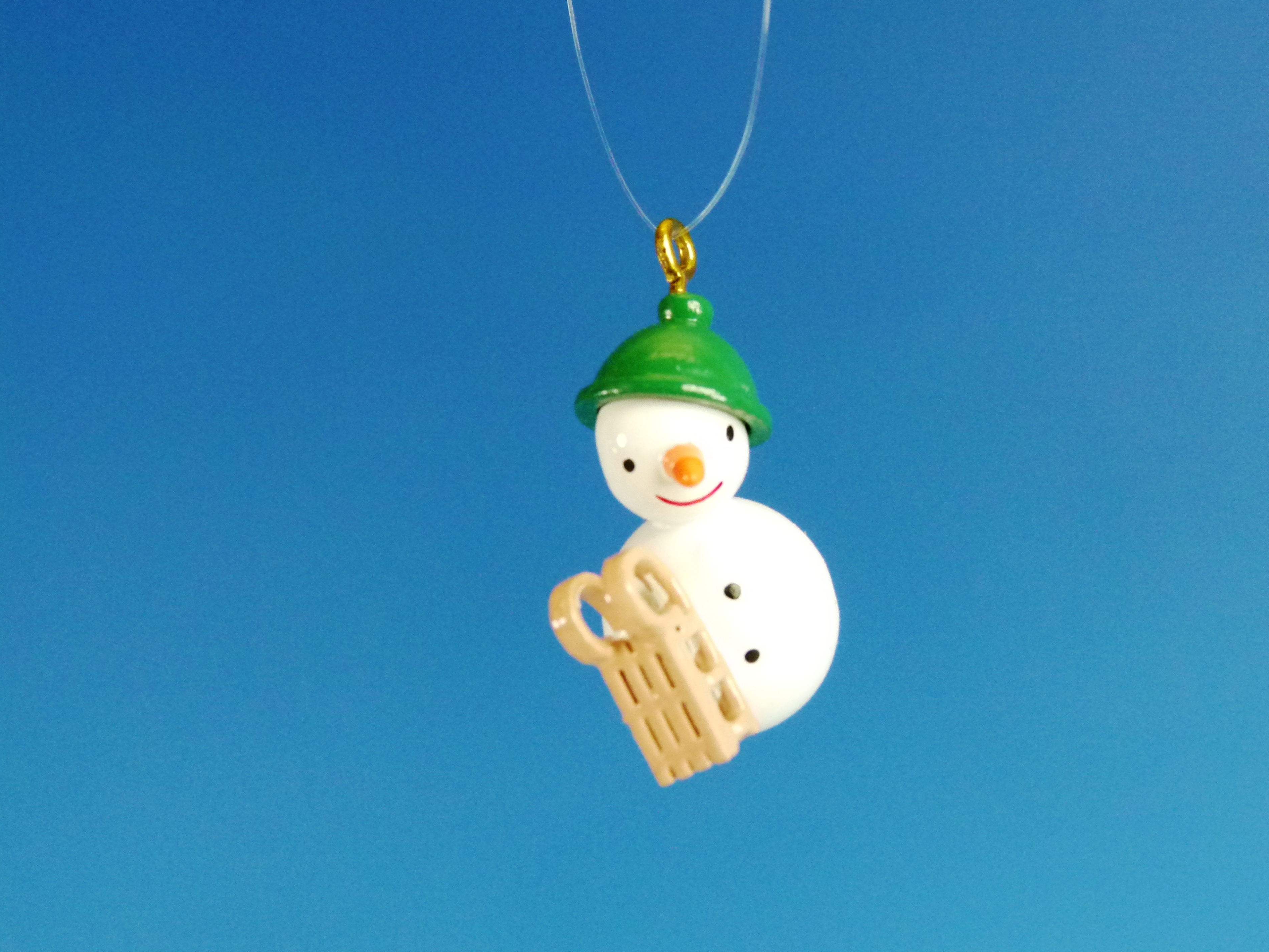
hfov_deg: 39.6
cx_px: 718
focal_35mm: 48
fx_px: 1760
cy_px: 504
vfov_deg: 30.3
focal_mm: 7.6
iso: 400
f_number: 3.6
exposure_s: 1/400
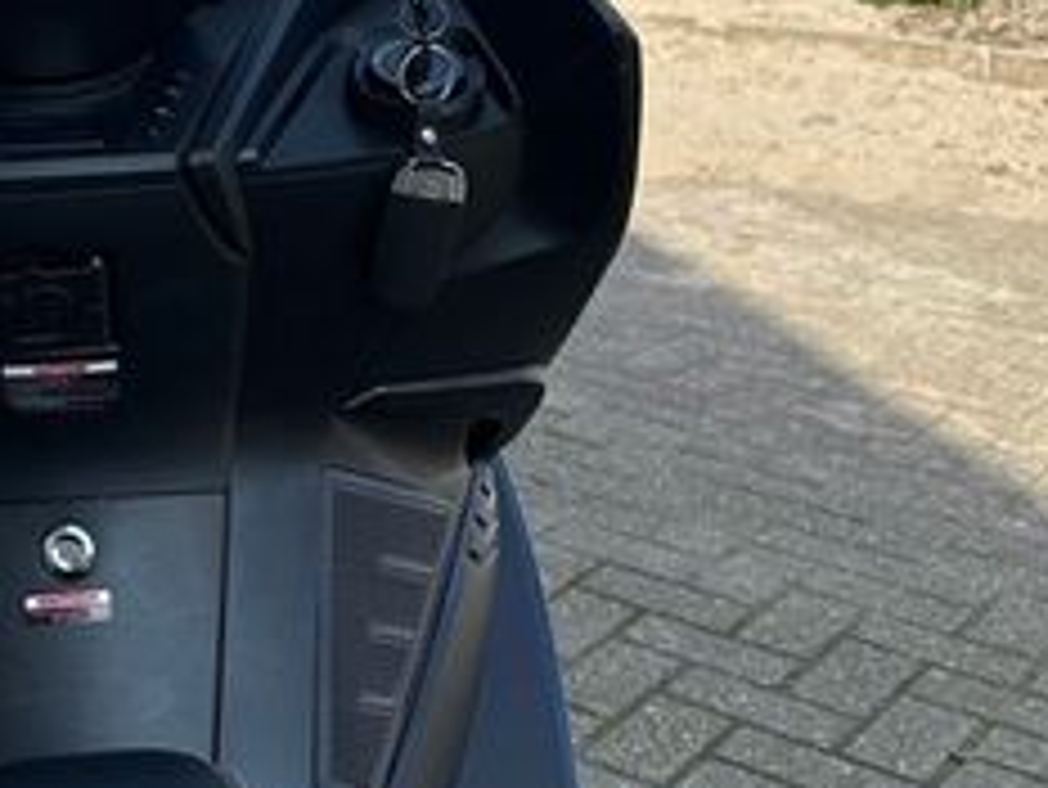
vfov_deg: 21.7
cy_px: 63
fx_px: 1999
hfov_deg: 28.1
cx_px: 67
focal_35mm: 66
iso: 80
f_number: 1.78
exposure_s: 1/2155
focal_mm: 6.86
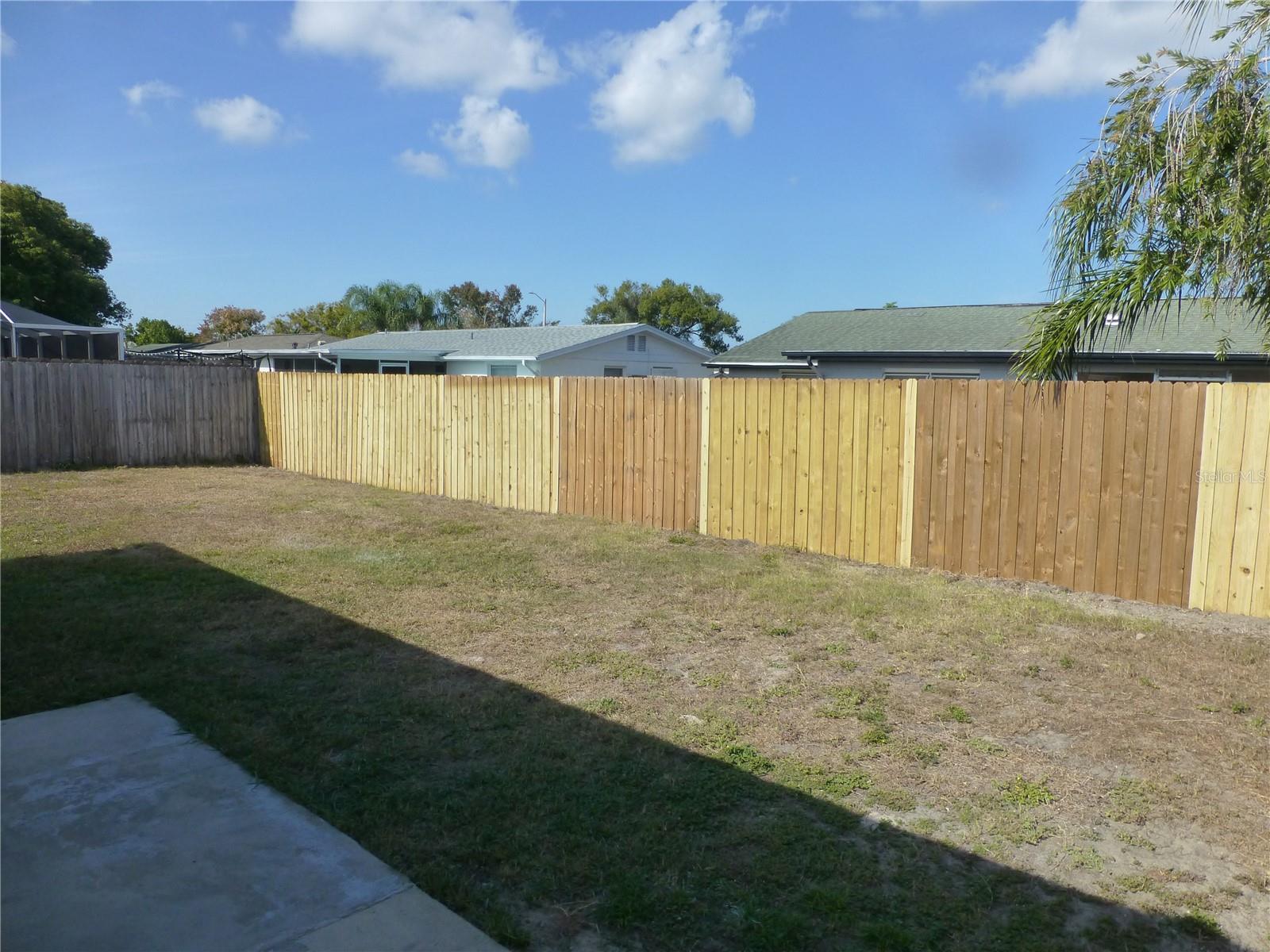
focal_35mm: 24
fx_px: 881
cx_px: 635
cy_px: 476
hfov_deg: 71.6
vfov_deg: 56.8
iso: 160
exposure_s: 1/1000
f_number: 4
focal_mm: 4.3
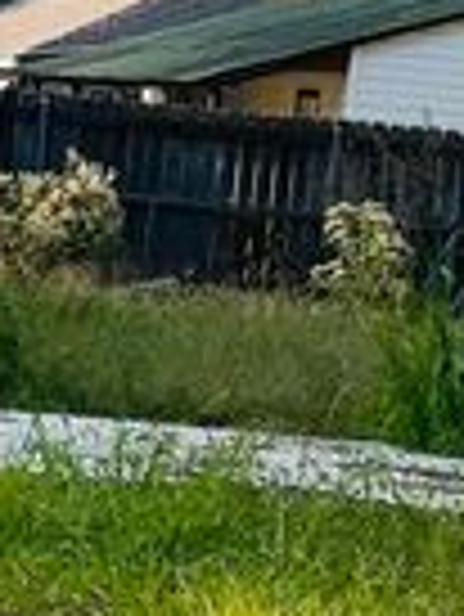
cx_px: -369
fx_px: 6692
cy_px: 330
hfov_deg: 3.9
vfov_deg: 5.3
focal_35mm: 375
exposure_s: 1/410
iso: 32
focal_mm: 9
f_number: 2.8
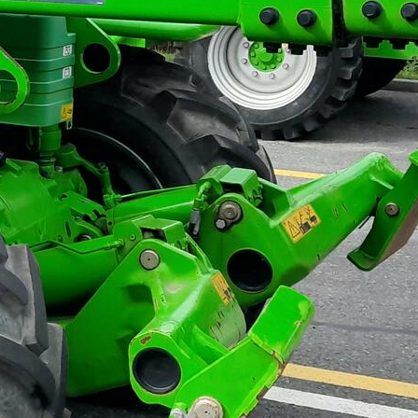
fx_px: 1434
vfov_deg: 16.5
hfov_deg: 15.1
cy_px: 107
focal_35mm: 105
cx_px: -244
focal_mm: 4
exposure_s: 1/776
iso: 40
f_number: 1.8
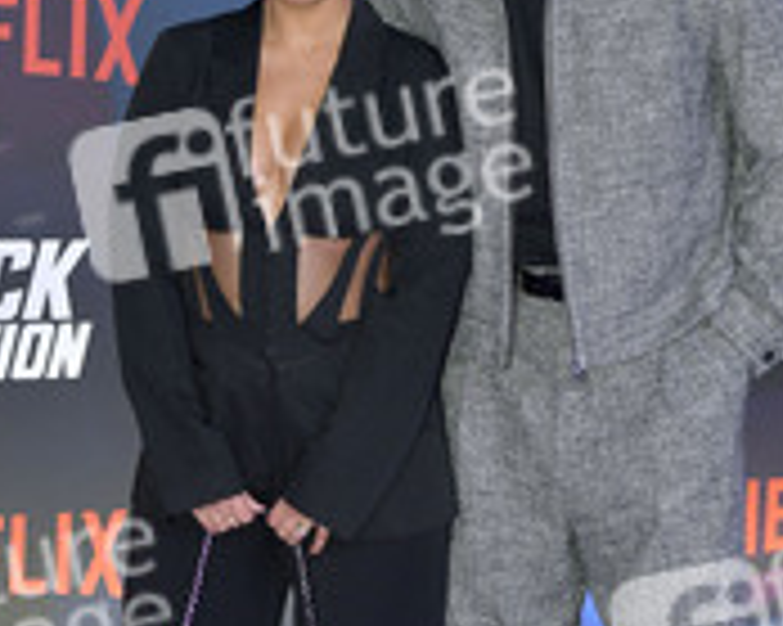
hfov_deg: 12.8
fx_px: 3497
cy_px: 401
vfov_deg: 10.2
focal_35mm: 151
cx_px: 432
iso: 1250
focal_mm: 70
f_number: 7.1
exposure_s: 1/200
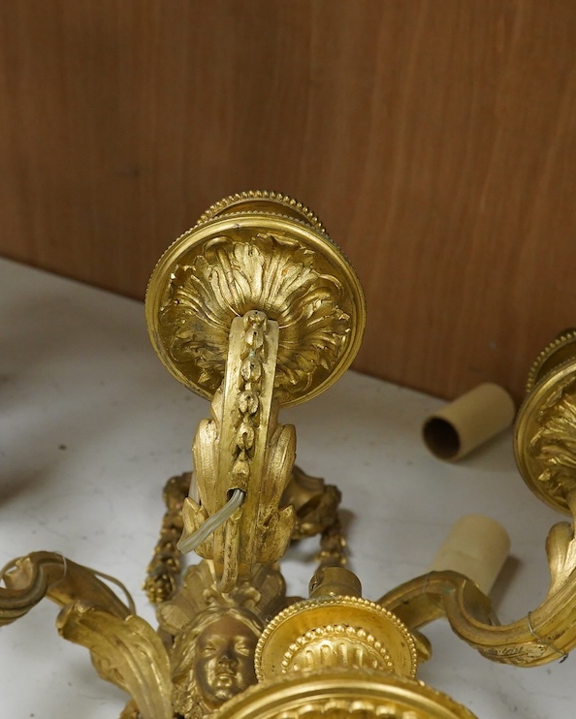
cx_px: 246
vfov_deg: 29.6
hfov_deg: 23.8
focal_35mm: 64
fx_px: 1363
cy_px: 361
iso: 2500
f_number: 11
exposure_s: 1/160
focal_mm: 30
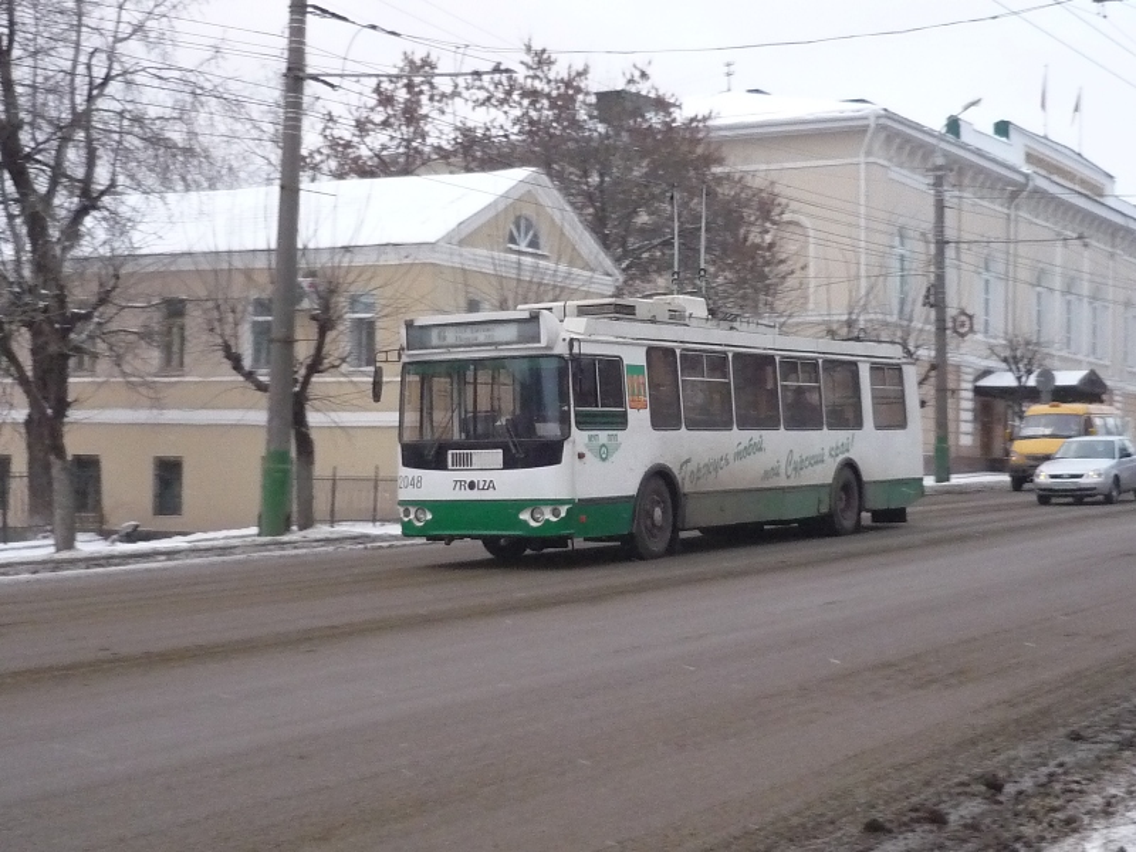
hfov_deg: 33.2
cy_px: 426
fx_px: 1903
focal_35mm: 58
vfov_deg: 25.2
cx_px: 568
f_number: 2.9
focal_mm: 6
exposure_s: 1/125
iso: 400
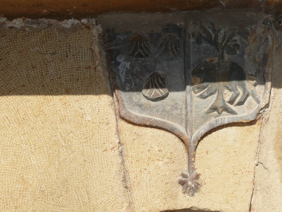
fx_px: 1206
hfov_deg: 13.3
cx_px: 184
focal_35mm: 148
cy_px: 67
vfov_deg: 10.0
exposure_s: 1/500
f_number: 6.3
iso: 100
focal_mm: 20.3
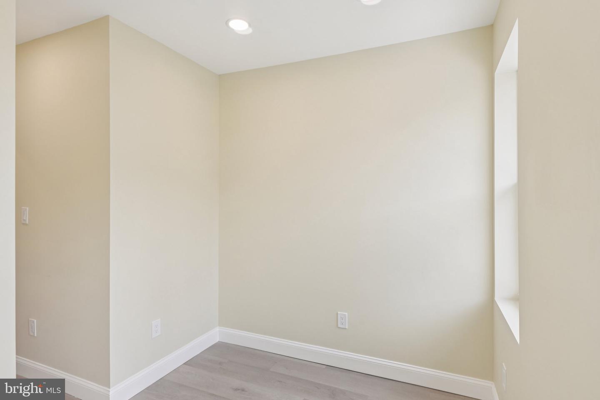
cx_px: 300
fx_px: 317
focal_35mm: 19
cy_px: 200
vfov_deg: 64.6
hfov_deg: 86.9
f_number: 8
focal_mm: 19
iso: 100
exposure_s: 1/25
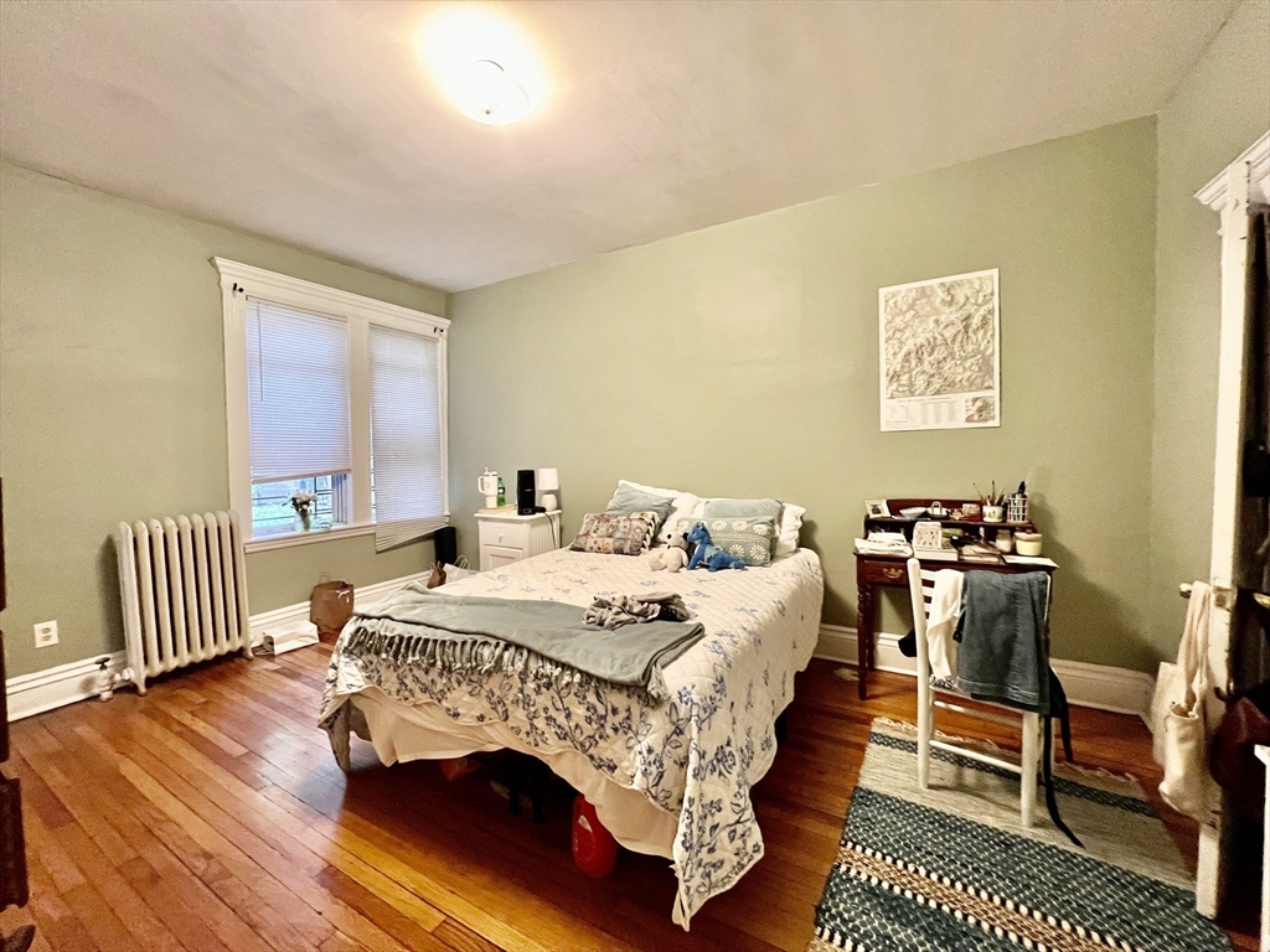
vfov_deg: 89.9
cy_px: 476
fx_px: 477
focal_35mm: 13
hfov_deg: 106.2
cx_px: 635
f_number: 1.8
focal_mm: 1.57
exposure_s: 1/60
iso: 640
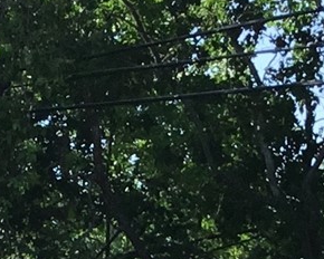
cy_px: 595
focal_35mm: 214
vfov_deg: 6.9
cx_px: 22
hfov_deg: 9.0
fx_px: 2052
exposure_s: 1/646
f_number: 2.4
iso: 25
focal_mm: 3.3
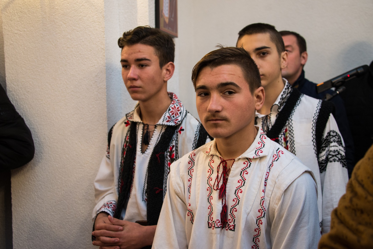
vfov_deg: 31.2
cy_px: 123
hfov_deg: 45.4
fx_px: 446
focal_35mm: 43
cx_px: 187
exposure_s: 1/50
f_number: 4
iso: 1250
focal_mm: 40
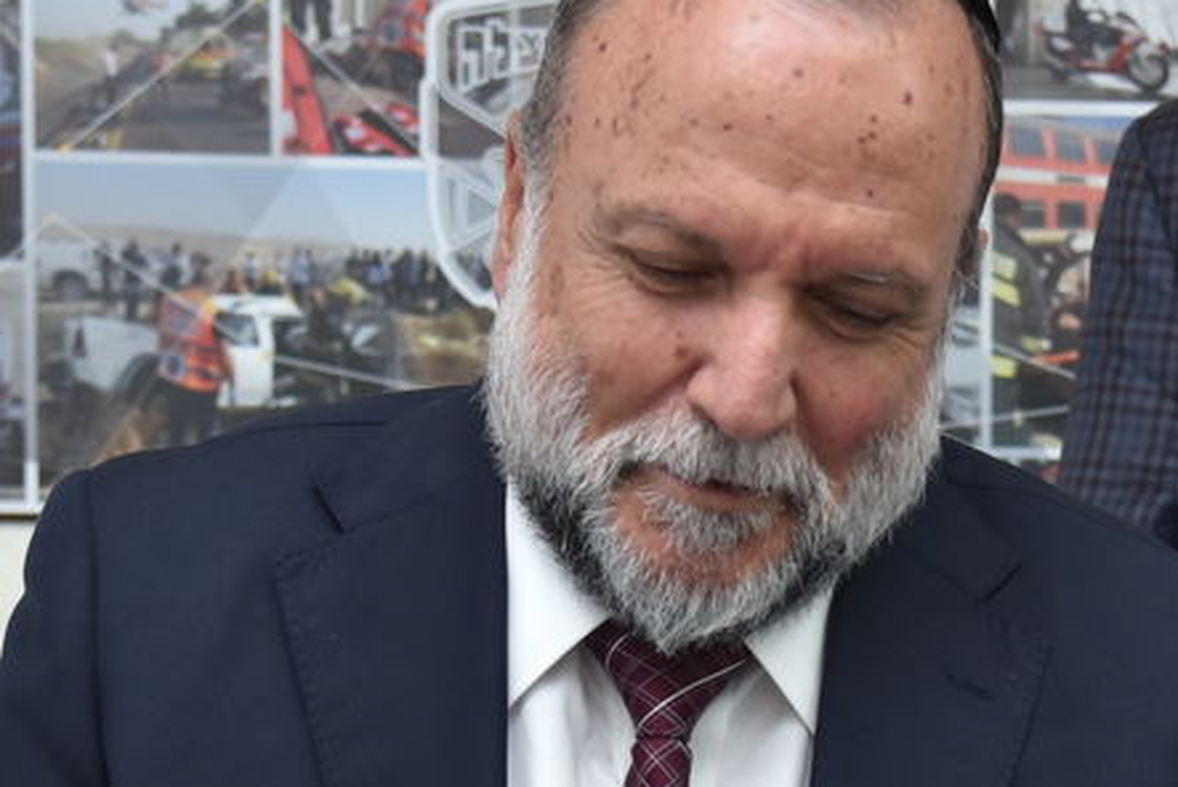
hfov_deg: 17.0
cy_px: 939
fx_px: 3929
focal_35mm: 120
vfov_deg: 11.2
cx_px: 713
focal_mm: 38
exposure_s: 1/200
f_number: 4
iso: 500
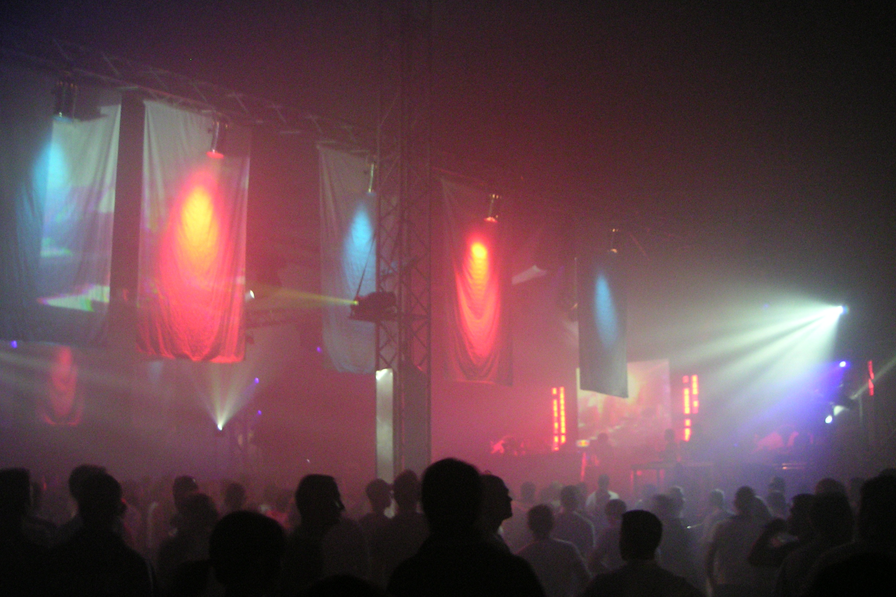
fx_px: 995
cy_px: 337
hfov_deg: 48.5
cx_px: 450
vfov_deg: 33.4
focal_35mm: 40
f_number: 2.8
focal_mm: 6
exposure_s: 1/10
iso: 200
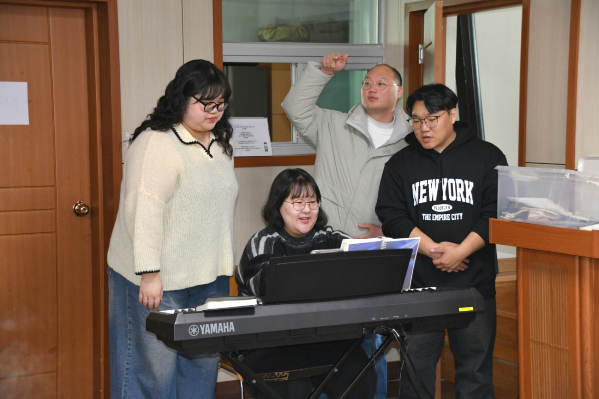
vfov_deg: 19.7
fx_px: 1148
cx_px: 300
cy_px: 200
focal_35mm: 69
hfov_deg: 29.3
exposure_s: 1/60.2
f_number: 4.8
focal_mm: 46
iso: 1600
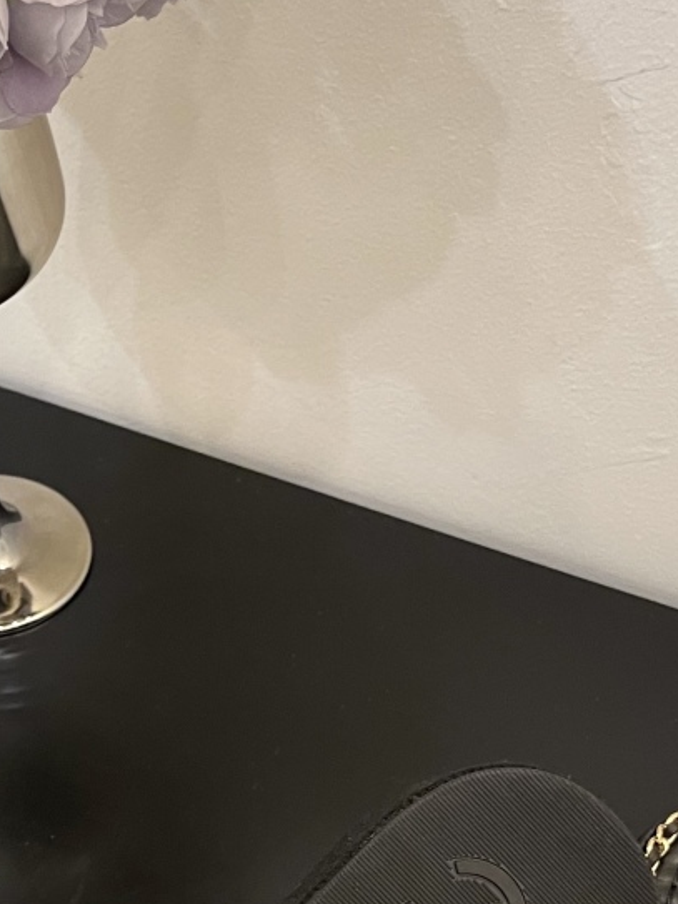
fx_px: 1803
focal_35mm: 69
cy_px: 902
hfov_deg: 21.3
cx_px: 282
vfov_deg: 26.7
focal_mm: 5.1
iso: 250
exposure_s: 1/60
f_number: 1.6
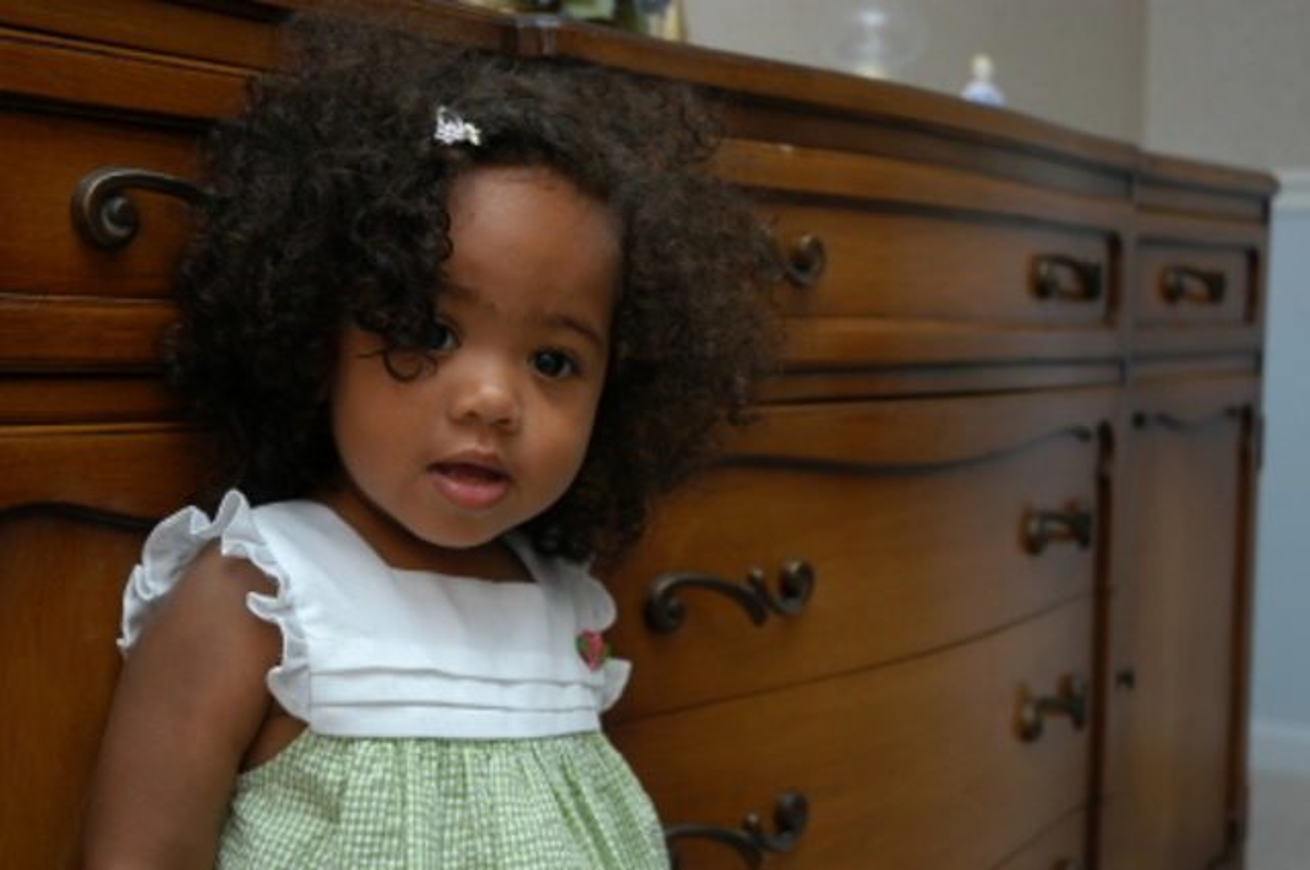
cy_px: 435
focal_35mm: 57
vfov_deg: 23.7
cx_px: 655
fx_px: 2072
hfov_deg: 35.1
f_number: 5
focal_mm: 38
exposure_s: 1/60
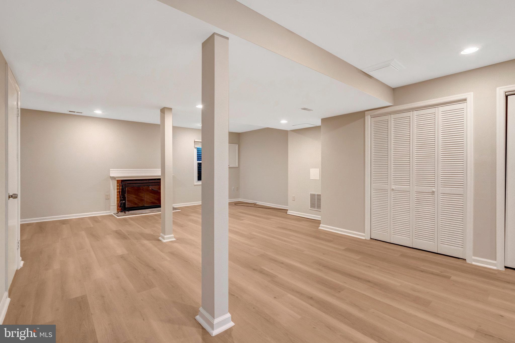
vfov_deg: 73.7
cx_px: 258
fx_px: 229
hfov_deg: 96.7
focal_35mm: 16
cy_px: 172
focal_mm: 16
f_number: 8
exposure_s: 1/20
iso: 1250
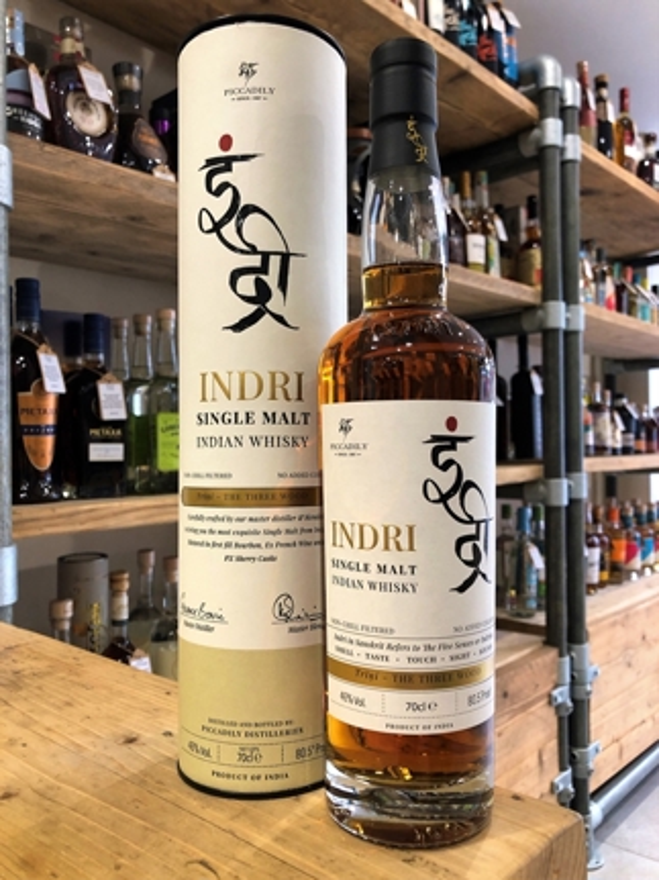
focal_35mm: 28
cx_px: 330
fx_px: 711
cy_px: 440
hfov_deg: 49.7
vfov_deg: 63.5
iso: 40
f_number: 1.8
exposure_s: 1/17
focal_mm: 3.99
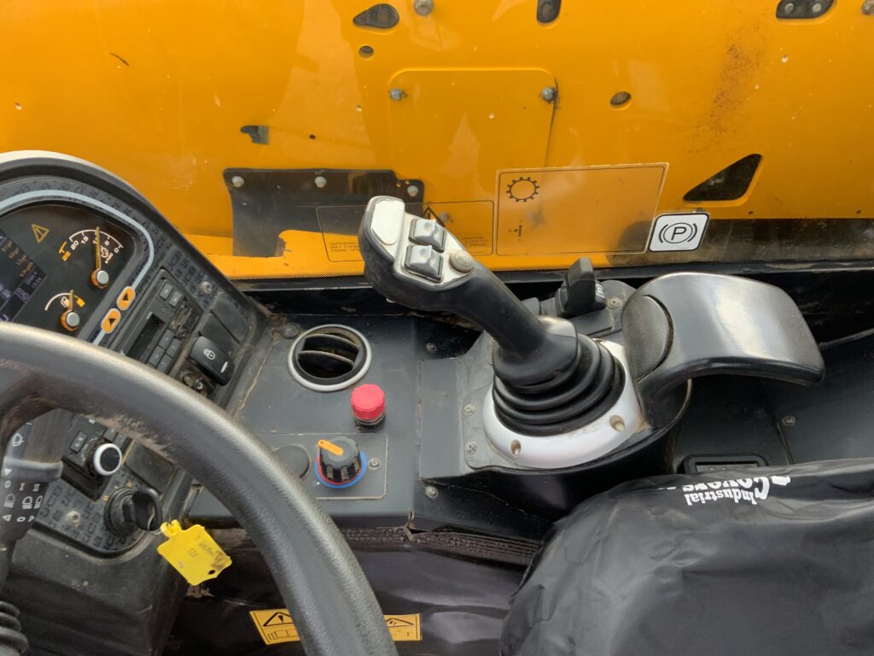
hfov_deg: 61.7
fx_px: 732
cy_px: 328
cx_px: 437
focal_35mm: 29
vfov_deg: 48.2
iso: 64
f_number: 1.8
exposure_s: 1/122
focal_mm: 3
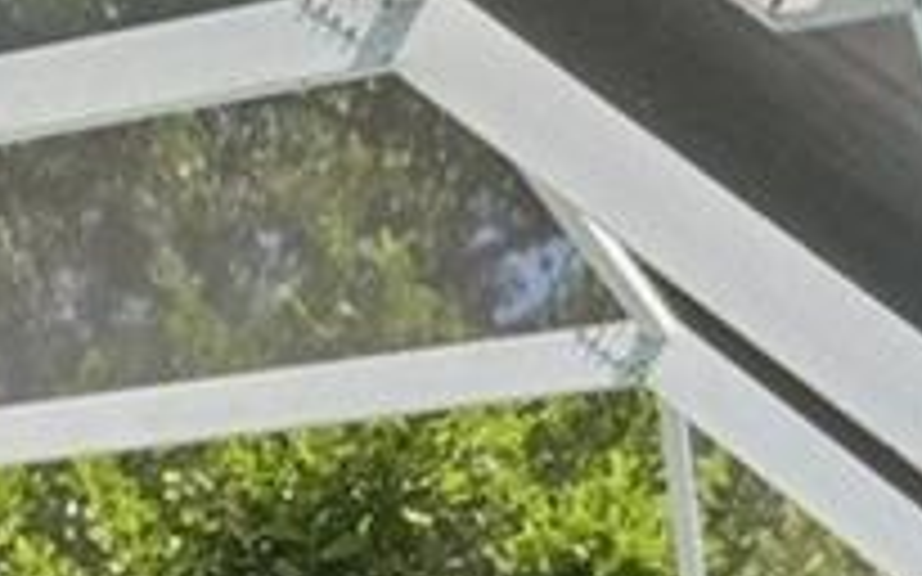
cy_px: 1134
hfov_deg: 13.7
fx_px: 3190
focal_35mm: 127
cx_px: -994
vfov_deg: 9.6
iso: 400
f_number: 8
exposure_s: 1/640
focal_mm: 16
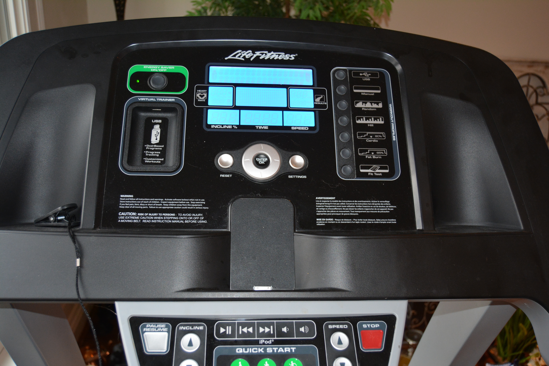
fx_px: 457
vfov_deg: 43.6
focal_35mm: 30
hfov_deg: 61.9
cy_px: 183
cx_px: 274
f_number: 3.5
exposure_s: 1/60
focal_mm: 20
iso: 1000
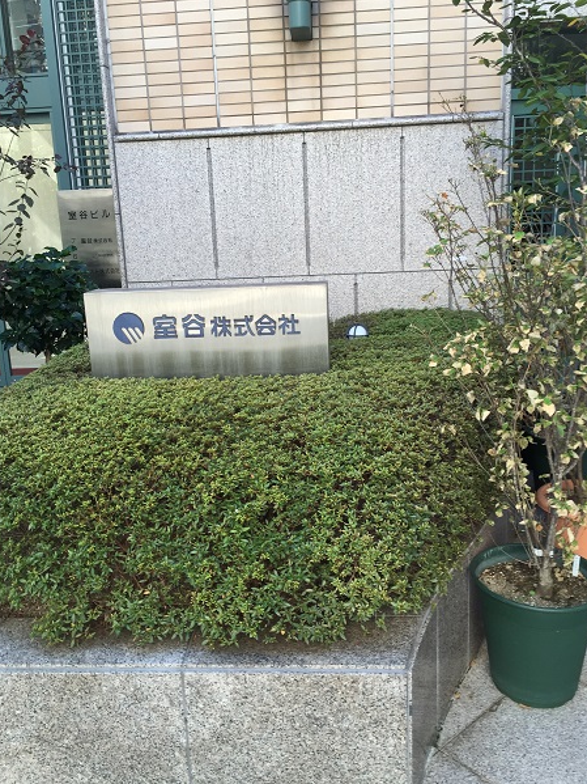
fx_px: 701
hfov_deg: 45.4
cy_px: 373
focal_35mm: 31
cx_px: 280
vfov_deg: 58.3
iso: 40
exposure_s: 1/120
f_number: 2.2
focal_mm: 4.15
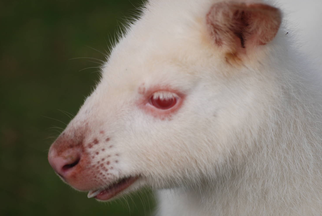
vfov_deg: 3.1
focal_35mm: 440
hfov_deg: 4.7
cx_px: 173
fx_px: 3940
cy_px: 107
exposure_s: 1/500
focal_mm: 270
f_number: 5.6
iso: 110
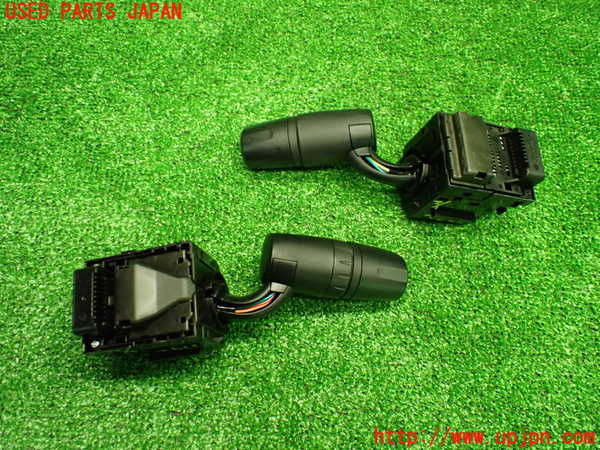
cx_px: 300
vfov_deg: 46.8
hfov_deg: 60.0
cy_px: 225
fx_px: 520
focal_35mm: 30
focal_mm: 5.4
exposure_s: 1/100
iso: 800
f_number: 2.3
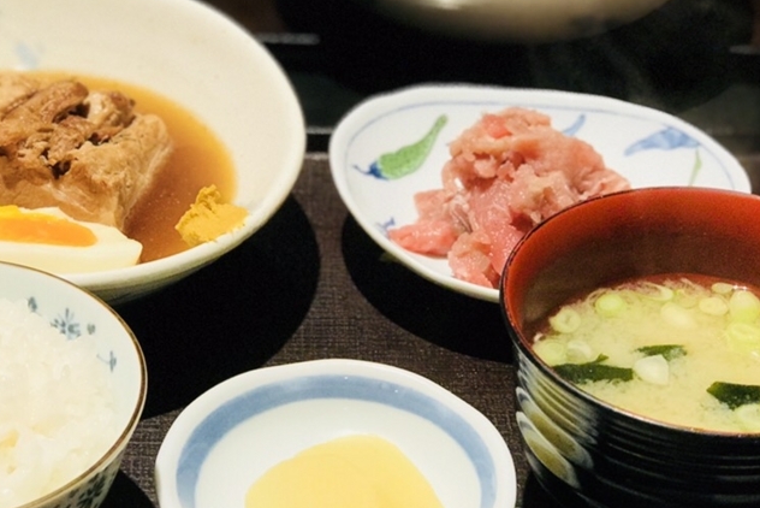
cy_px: 240
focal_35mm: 96
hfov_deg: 21.2
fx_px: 2027
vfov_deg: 14.3
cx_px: 302
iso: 80
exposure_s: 1/50
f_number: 2.8
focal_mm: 6.6
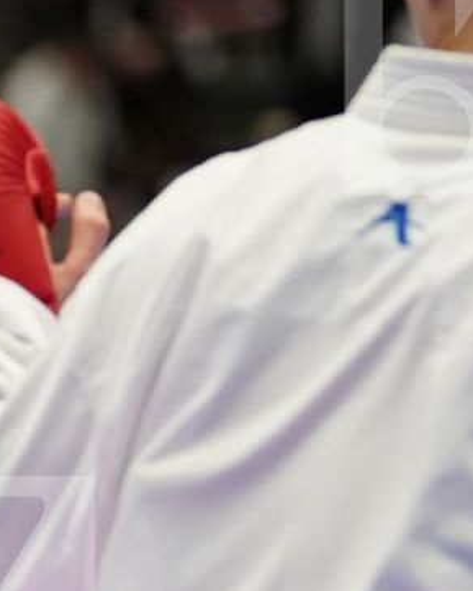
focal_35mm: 627
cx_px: -612
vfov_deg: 3.1
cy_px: 625
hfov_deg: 2.5
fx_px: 10967
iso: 2500
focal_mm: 134
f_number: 2.8
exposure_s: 1/1000
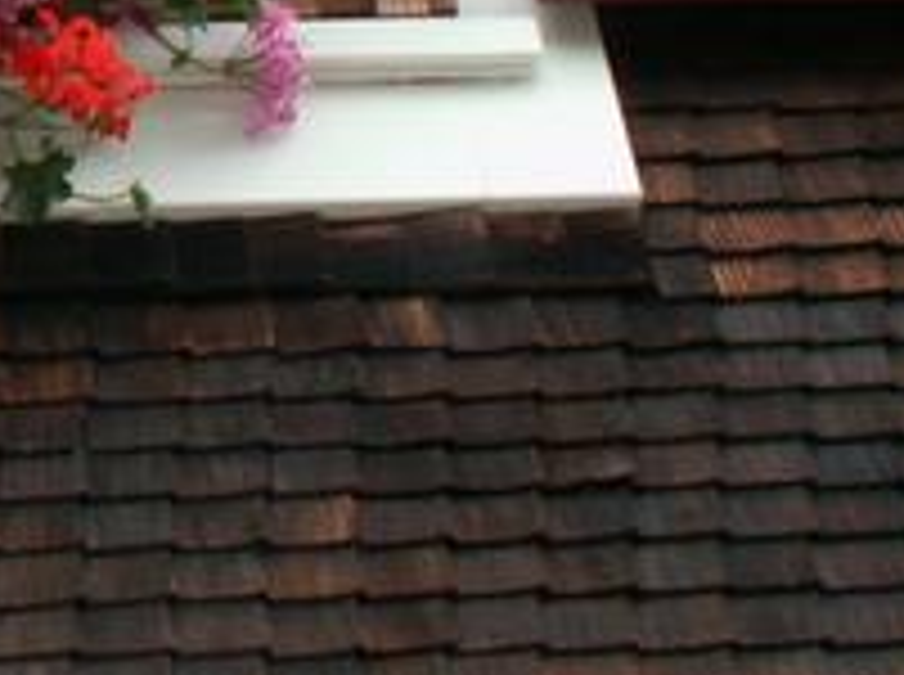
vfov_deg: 9.5
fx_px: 3910
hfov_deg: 12.5
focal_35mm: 150
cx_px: -477
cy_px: -374
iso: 50
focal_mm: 7.74
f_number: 4
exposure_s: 1/50
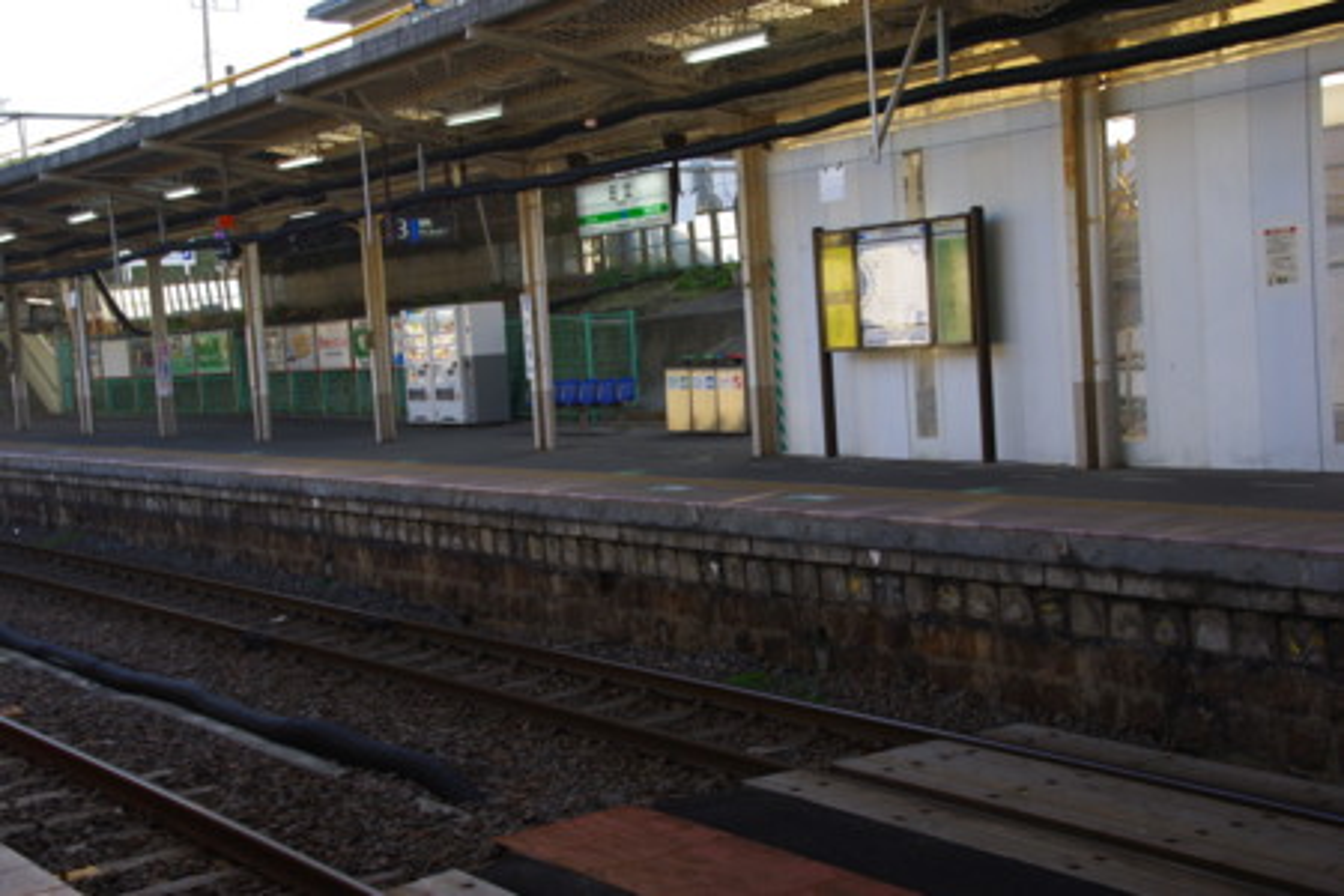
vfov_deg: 26.5
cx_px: 672
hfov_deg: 38.9
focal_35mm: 51
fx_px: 1904
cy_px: 448
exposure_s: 1/60
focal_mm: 34
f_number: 6.7
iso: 200
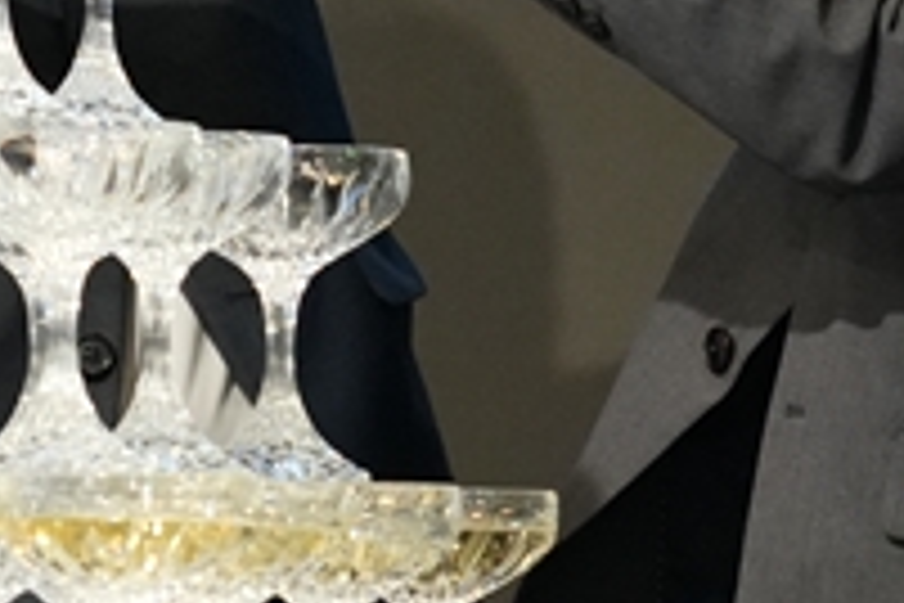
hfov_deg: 6.2
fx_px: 8412
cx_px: 432
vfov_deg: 4.1
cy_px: -158
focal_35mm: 335
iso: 5000
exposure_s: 1/80
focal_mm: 70
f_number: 5.6
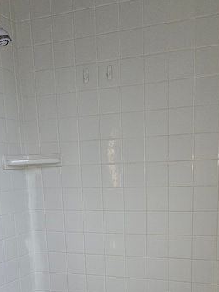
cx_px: 96
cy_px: 268
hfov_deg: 28.6
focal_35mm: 51
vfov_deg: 35.1
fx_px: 430
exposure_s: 1/60
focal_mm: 6.3
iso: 125
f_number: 1.7
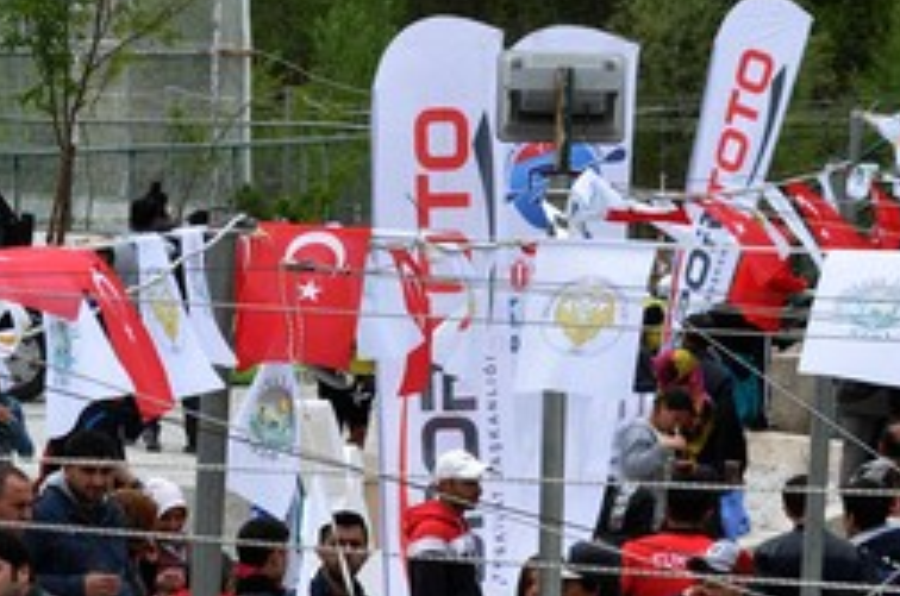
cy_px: 766
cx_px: 132
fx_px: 8467
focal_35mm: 339
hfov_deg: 6.1
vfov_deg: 4.0
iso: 800
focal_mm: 85
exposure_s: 1/500
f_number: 11
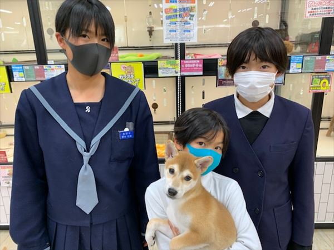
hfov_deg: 67.3
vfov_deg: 53.1
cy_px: 125
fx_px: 251
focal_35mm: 26
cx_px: 167
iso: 80
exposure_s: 1/60
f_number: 1.8
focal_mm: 4.25
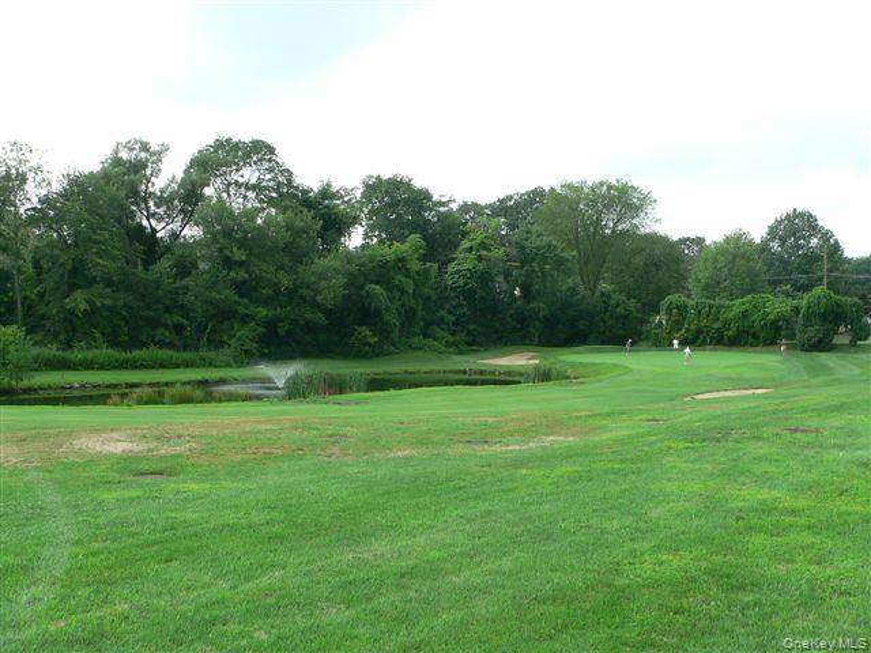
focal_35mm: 36
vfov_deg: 39.7
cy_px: 326
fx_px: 906
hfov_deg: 51.4
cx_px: 436
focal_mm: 6
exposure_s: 1/200
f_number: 4
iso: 80
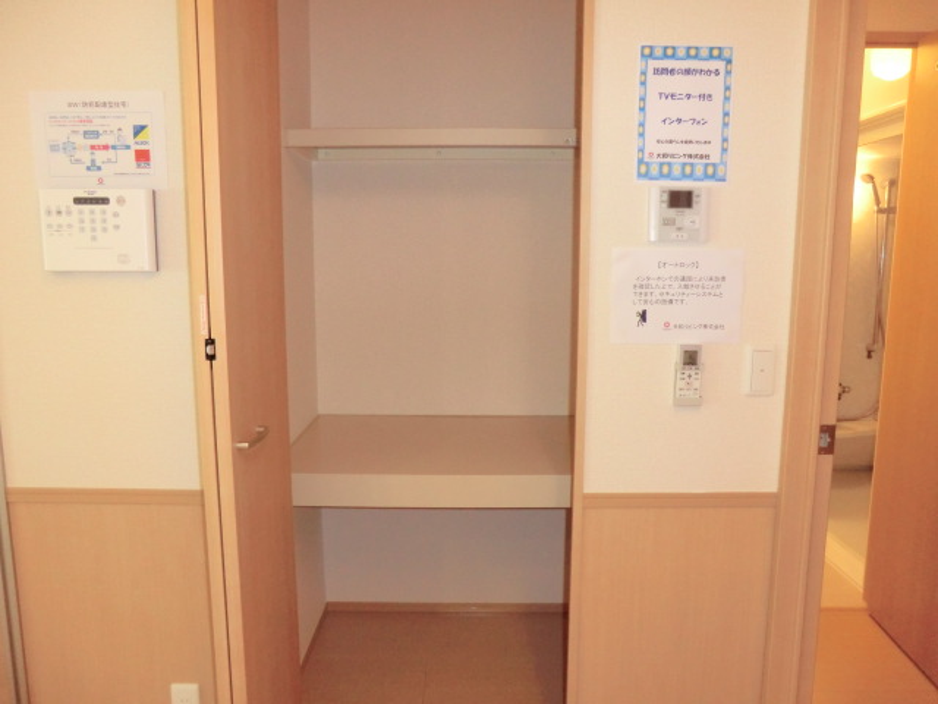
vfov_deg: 56.8
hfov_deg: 71.6
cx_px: 469
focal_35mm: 24
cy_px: 352
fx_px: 650
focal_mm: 4.3
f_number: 3.2
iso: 400
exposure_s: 1/60
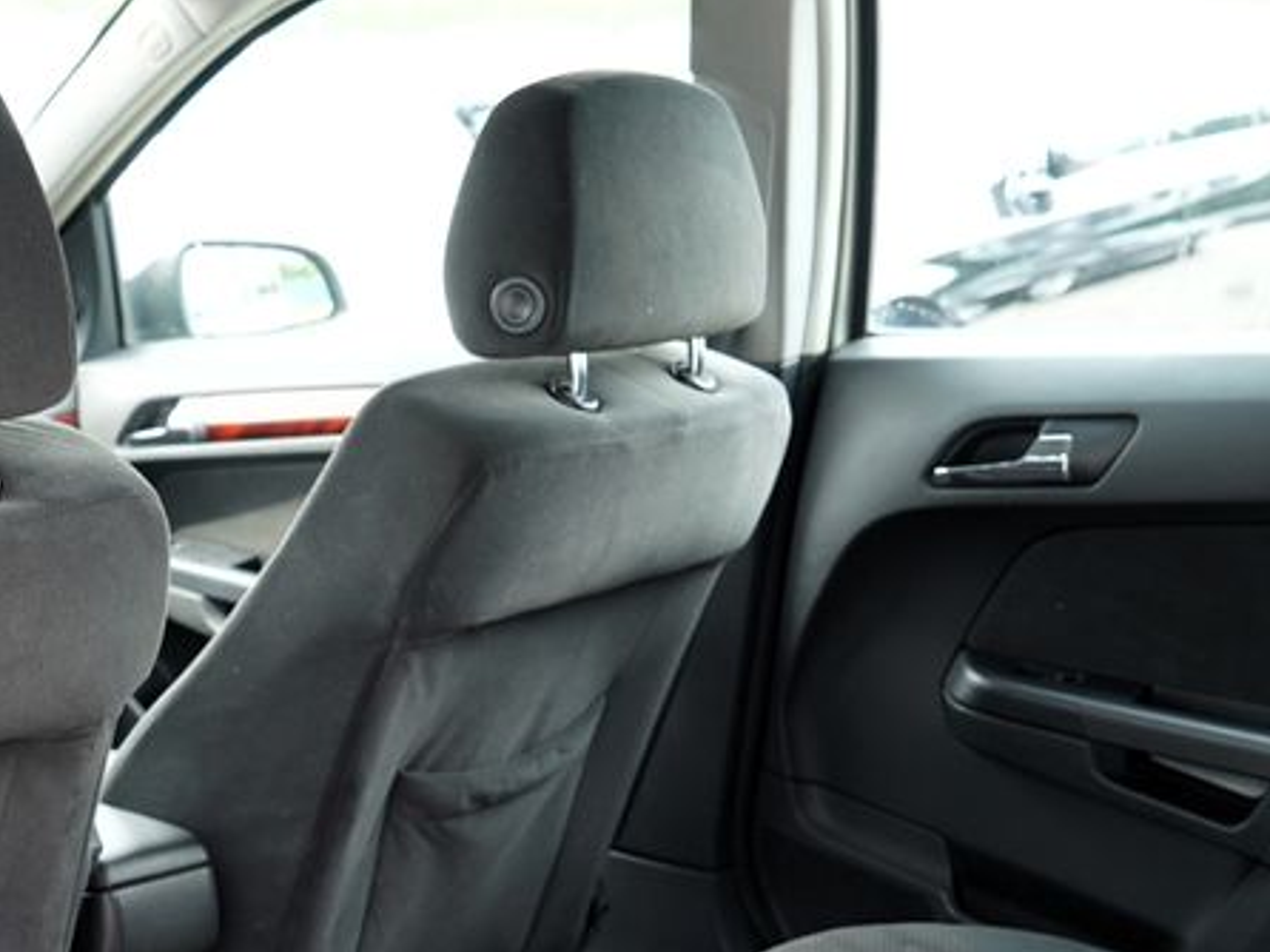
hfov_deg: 34.9
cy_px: 879
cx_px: 225
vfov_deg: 26.5
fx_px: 1943
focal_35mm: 53
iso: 250
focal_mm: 24
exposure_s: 1/60
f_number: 4
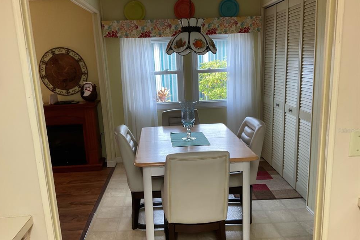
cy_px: 130
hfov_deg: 60.3
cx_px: 175
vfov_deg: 42.3
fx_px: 310
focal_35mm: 31
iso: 50
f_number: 1.8
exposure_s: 1/50
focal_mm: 3
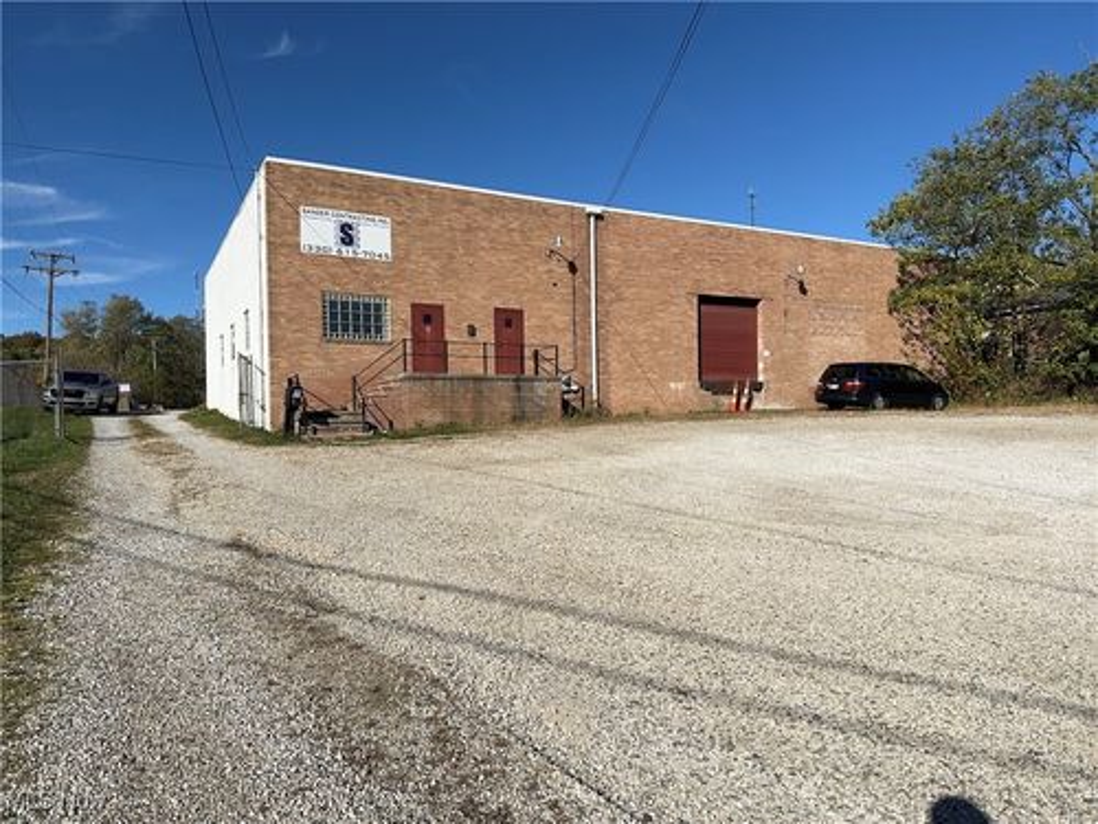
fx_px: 761
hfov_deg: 71.6
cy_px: 412
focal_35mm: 24
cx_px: 549
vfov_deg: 56.8
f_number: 1.78
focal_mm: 6.76
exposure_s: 1/10417
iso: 80
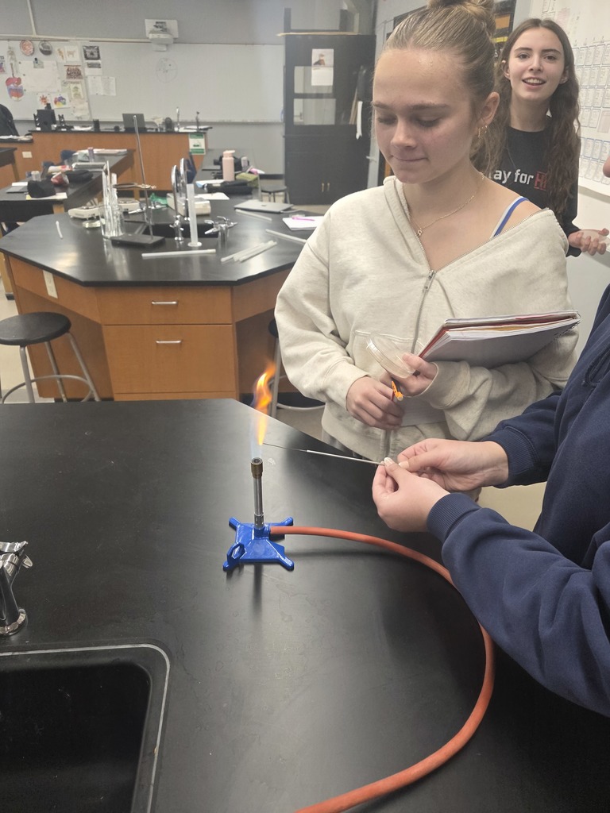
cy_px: 406
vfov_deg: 73.9
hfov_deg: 58.9
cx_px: 305
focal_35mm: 23
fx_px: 540
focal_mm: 6.3
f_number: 1.7
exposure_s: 1/120
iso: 320
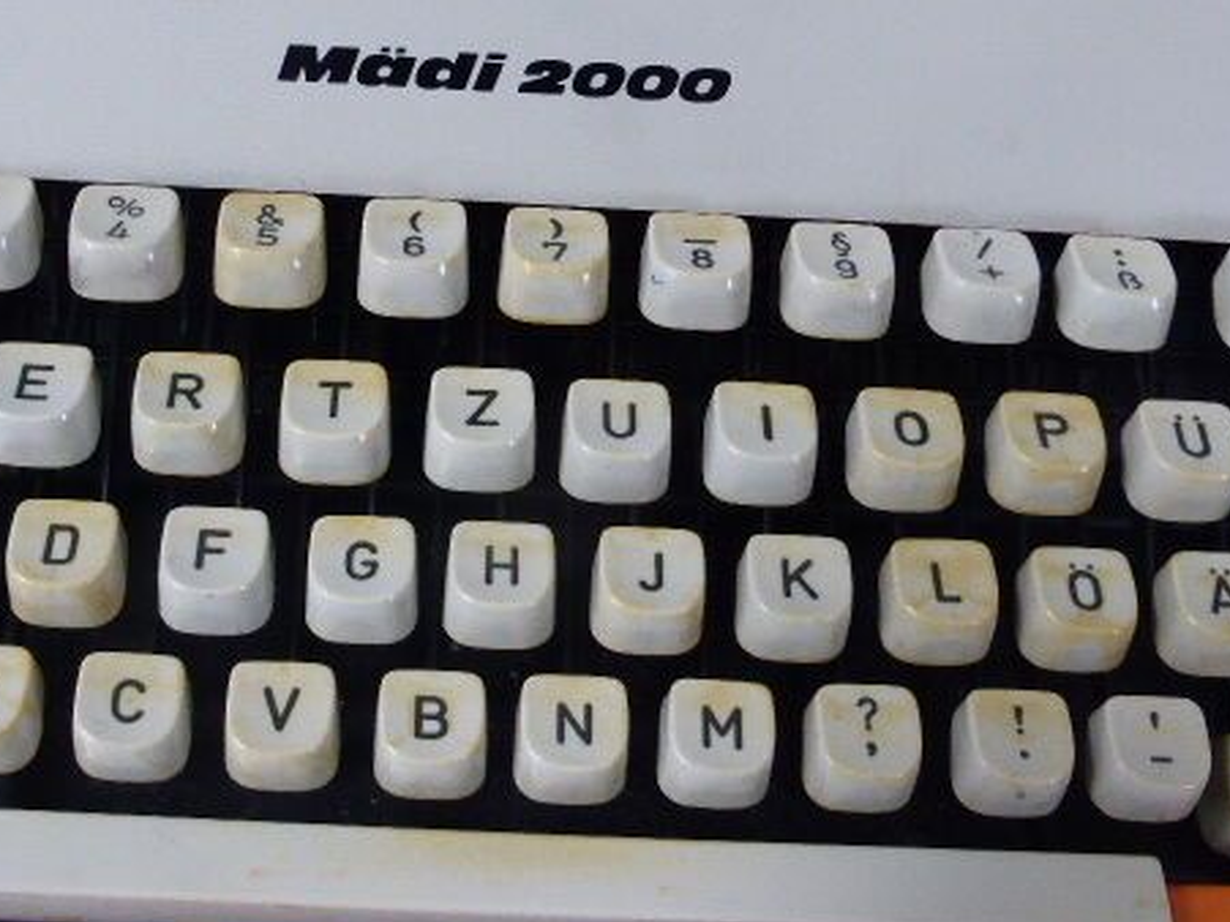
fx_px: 1563
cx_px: 480
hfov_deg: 42.7
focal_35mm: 44
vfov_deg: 32.7
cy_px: 559
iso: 250
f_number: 3.6
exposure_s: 1/60
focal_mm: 5.4
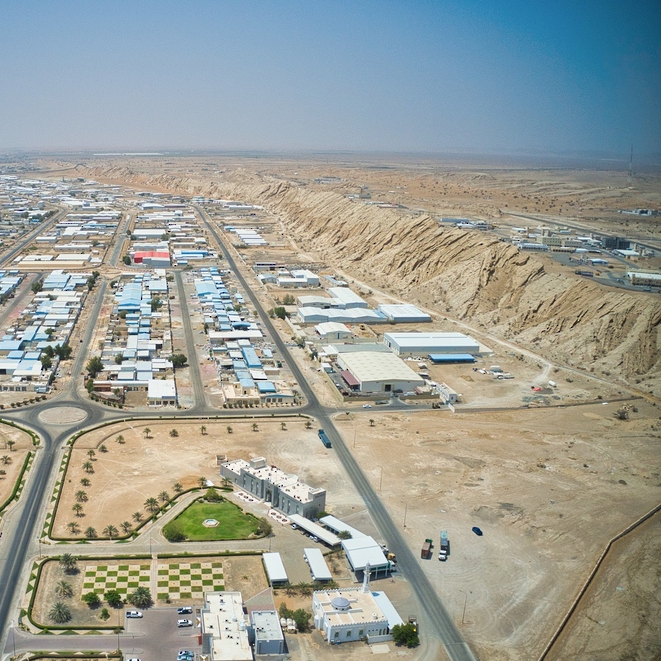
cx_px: 172
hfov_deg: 44.6
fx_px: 778
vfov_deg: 46.0
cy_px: 329
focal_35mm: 36
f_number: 2.8
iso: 400
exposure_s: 1/200
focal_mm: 10.26
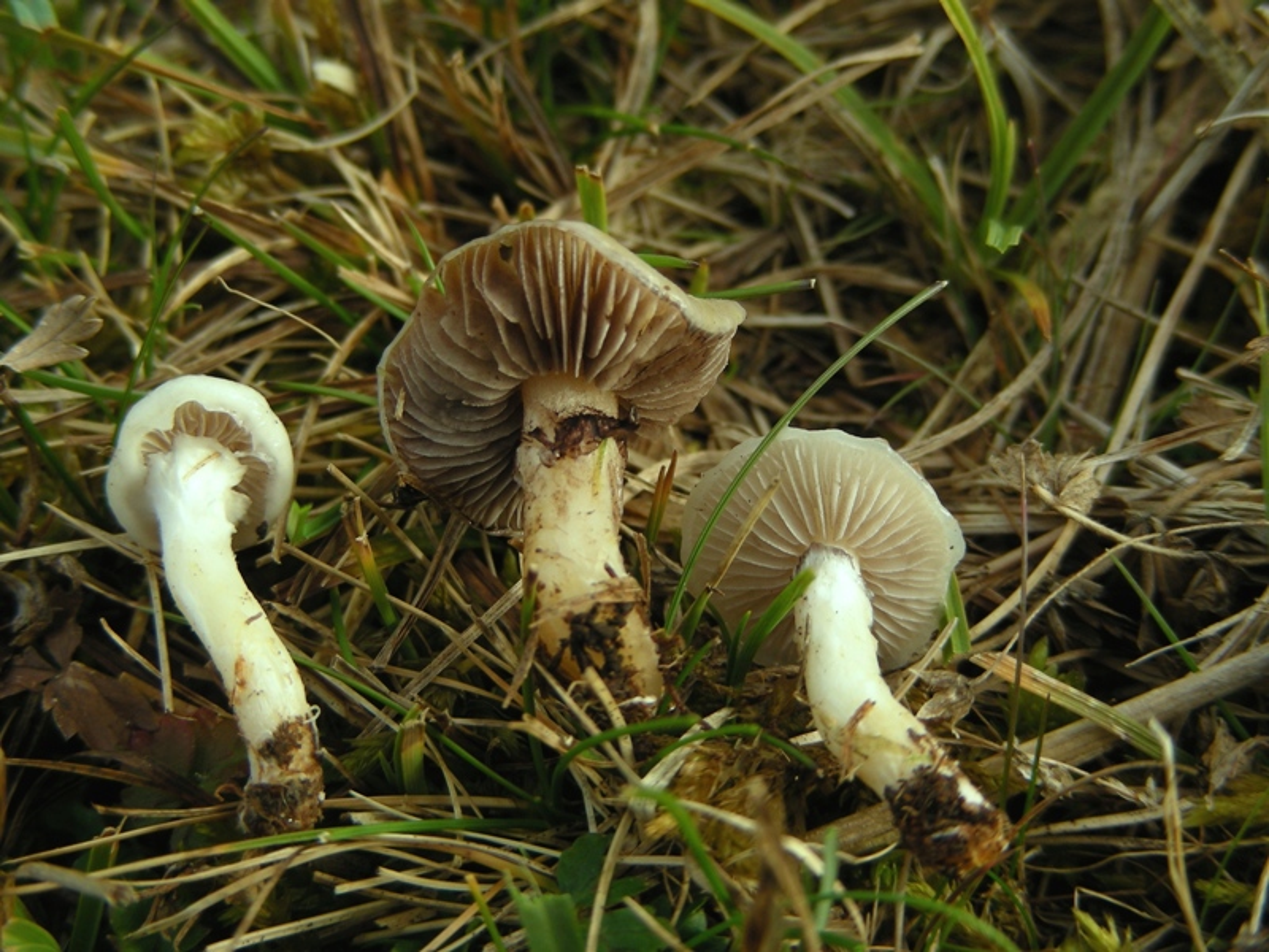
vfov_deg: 17.0
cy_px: 476
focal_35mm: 87
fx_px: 3189
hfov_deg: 22.5
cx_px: 634
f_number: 3.5
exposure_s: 1/153
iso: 50
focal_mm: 14.6
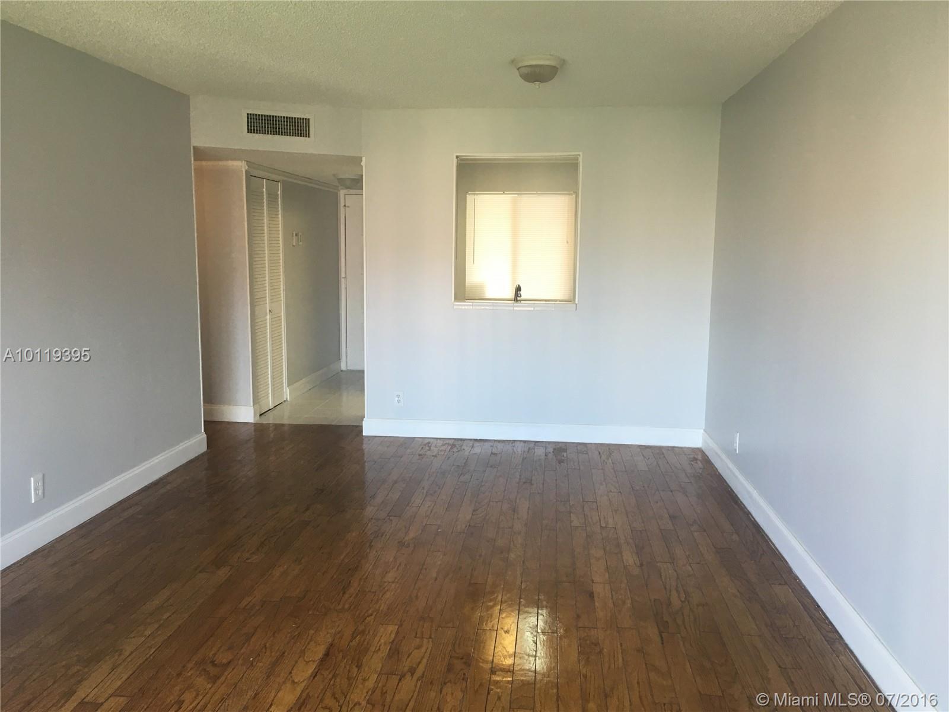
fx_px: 795
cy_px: 356
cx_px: 474
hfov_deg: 61.7
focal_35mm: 29
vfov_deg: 48.2
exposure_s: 1/30
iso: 32
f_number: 2.2
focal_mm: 4.15
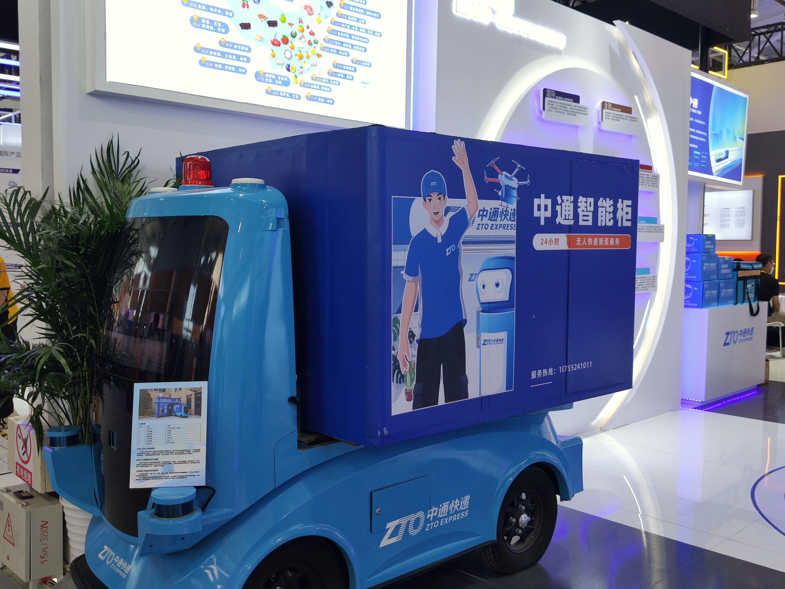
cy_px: 294
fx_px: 726
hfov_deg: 56.8
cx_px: 392
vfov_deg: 44.2
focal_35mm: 32
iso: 128
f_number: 1.75
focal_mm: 4.75
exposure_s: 1/100
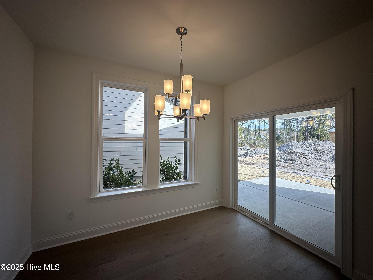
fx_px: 151
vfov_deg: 85.7
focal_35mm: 14
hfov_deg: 102.1
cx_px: 186
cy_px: 140
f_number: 2.2
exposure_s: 1/404
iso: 40
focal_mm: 2.22
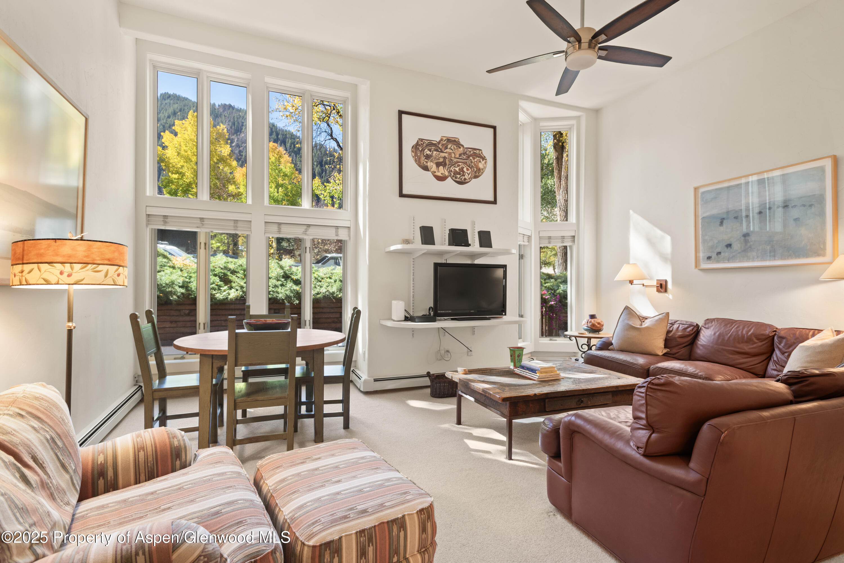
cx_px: 422
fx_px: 399
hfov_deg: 93.3
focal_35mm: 17
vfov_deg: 70.5
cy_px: 282
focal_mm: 17
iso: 400
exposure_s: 1/4
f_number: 7.1
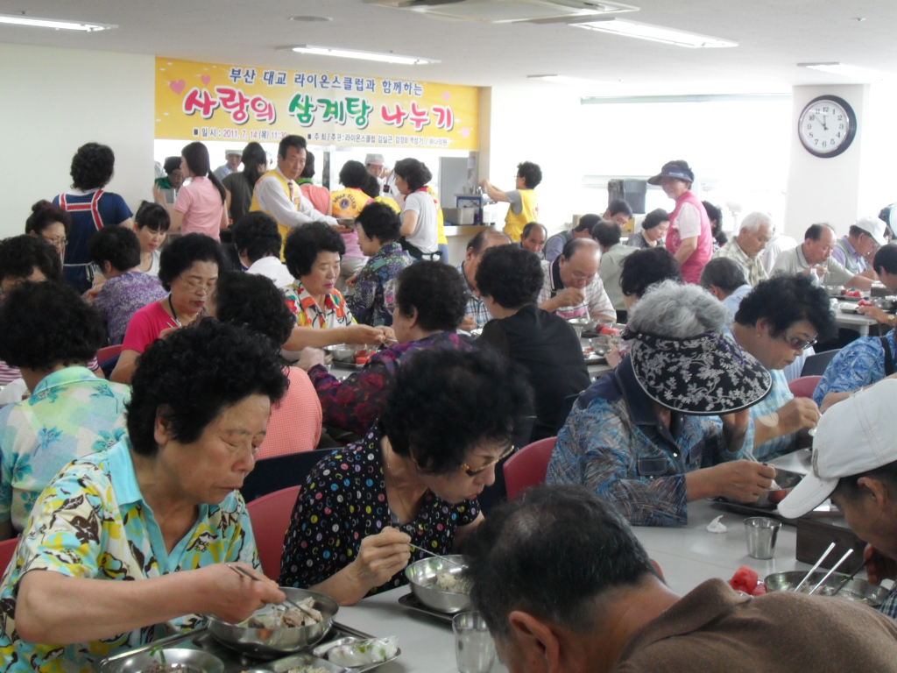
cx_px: 448
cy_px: 336
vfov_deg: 29.1
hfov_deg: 38.2
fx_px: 1296
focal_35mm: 50
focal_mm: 8.8
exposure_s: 1/45
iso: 200
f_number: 3.3
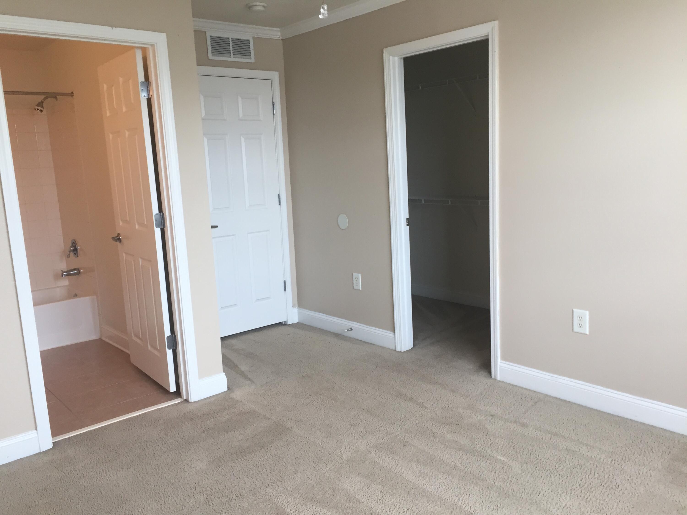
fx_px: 576
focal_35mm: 29
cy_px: 258
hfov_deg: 61.7
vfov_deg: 48.2
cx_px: 344
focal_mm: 4.15
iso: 32
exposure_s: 1/30
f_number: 2.2
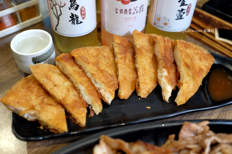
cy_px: 77
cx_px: 116
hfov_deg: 54.4
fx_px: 226
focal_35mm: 35
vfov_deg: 37.9
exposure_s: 1/120
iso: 1600
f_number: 2.8
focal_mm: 23
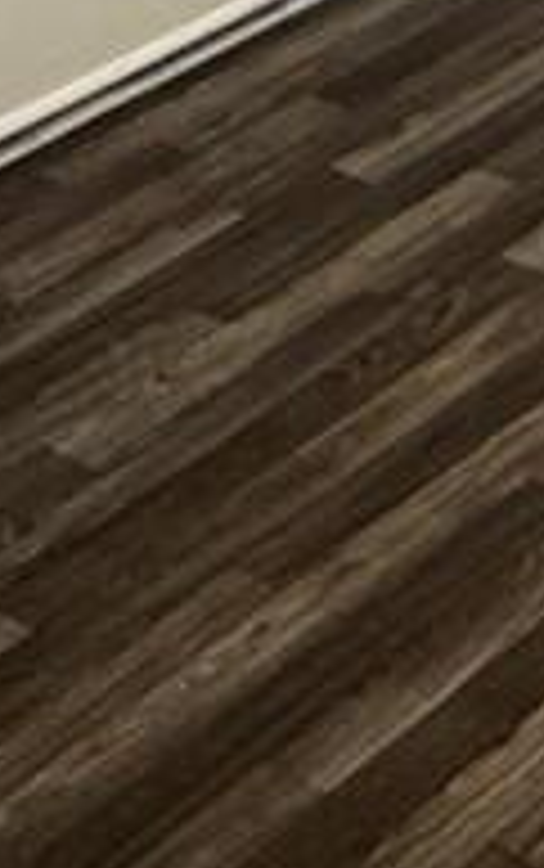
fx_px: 2911
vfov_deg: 15.1
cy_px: -607
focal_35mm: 123
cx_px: 1151
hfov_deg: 9.8
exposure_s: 1/60
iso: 320
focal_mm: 2.22
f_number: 2.2
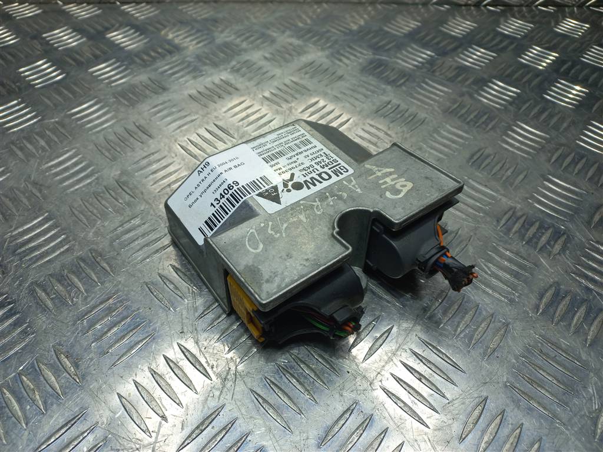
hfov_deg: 69.4
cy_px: 226
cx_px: 302
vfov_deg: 54.9
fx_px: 435
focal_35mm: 25
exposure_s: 1/100
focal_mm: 4.6
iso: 32
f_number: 1.8
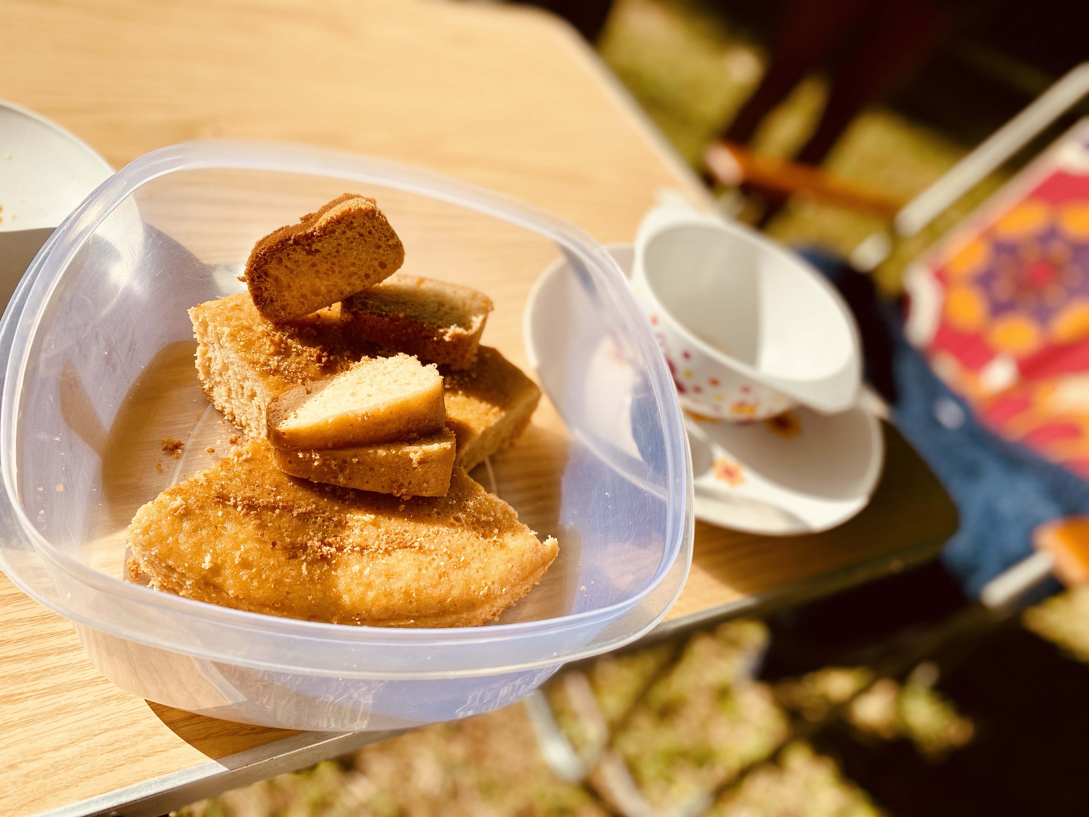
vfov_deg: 53.1
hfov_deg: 67.3
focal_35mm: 26
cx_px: 544
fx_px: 818
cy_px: 408
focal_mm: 4.25
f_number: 1.8
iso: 32
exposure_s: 1/3401
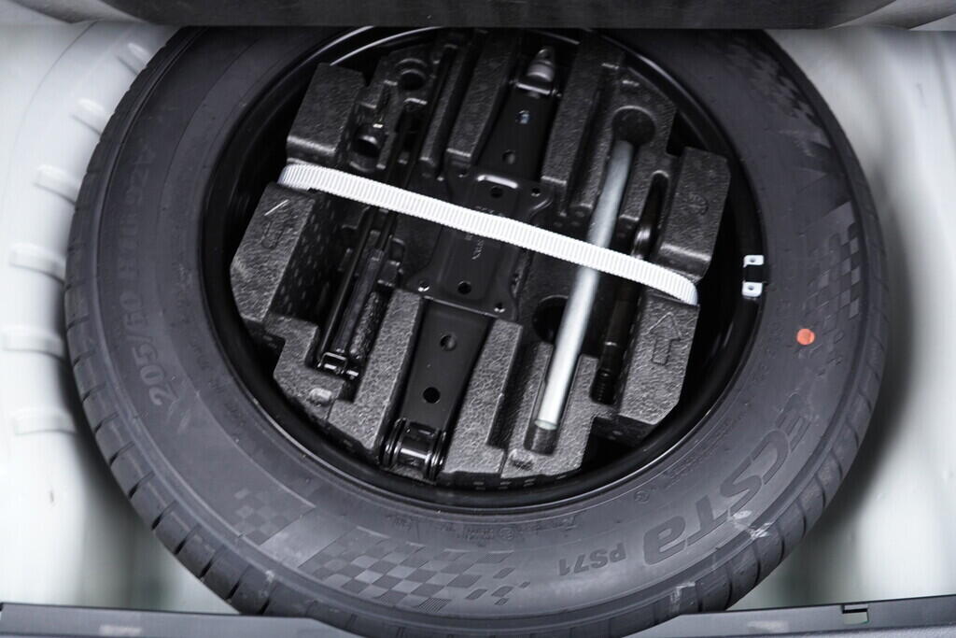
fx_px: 956
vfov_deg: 36.9
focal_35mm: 36
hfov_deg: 53.1
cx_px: 478
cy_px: 319
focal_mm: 24
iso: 640
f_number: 2.8
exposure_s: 1/40
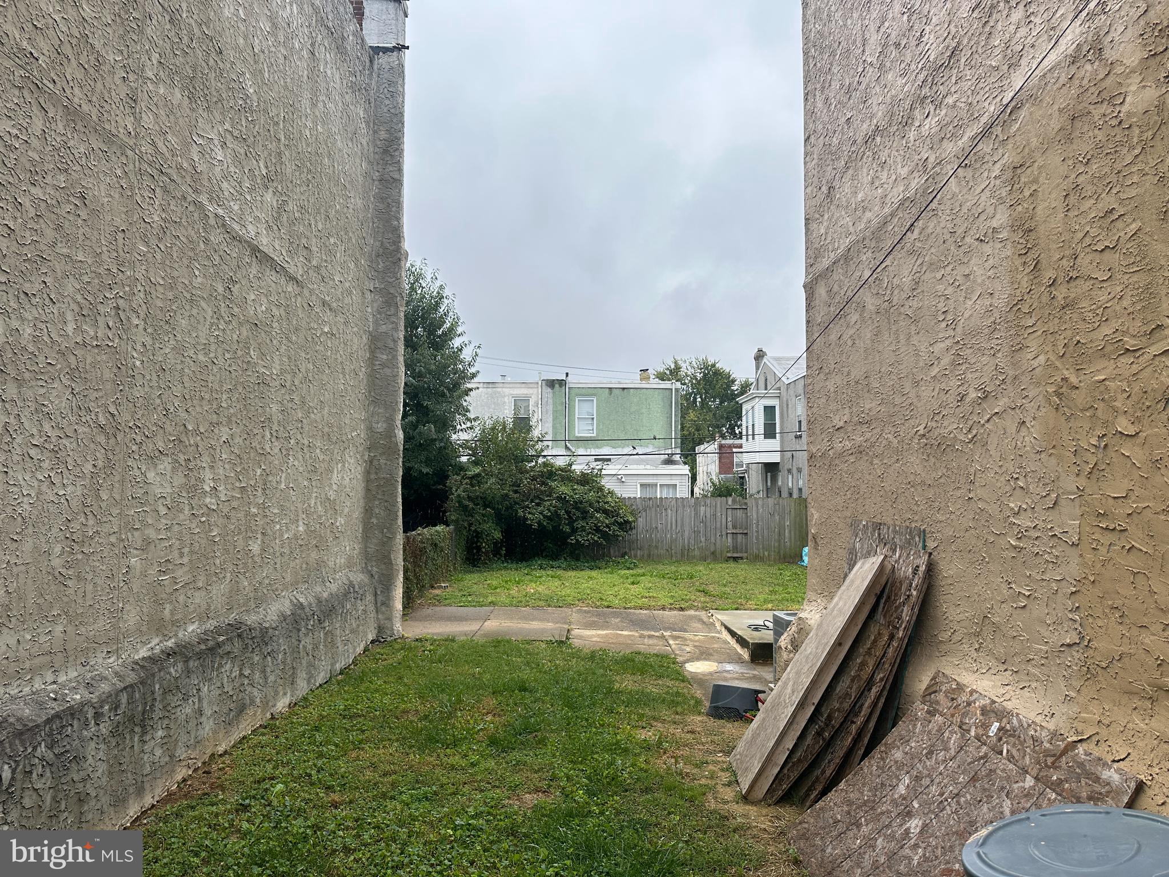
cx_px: 584
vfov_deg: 56.8
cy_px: 438
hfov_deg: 71.6
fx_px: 810
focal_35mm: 24
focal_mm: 6.86
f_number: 1.78
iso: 80
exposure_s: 1/1453
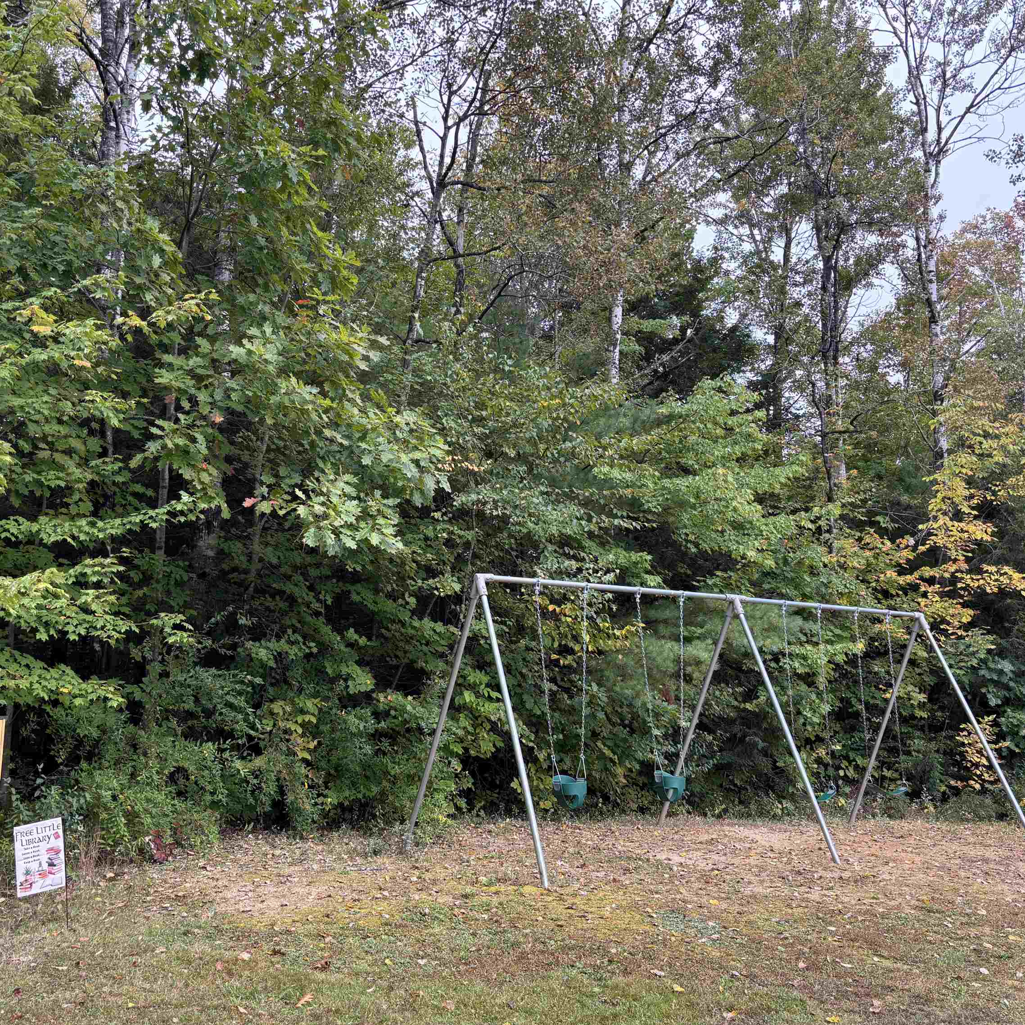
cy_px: 518
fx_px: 1039
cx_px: 461
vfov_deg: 52.5
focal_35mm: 31
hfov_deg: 52.4
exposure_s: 1/169
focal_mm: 5.96
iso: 50
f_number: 1.6
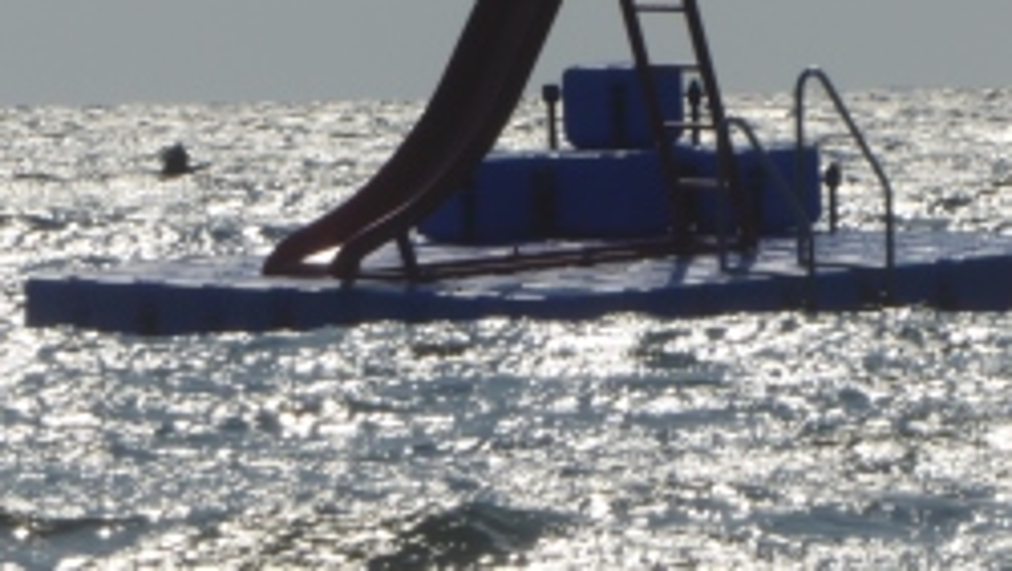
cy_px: 243
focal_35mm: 911
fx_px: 24462
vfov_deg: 1.3
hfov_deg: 2.4
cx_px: 591
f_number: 6.3
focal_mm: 83.4
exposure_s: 1/1600
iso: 80
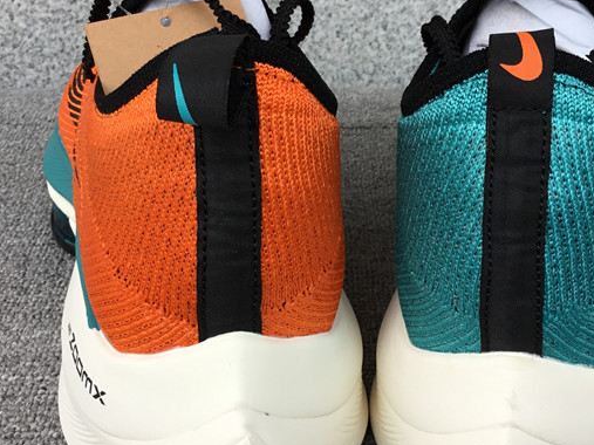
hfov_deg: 34.8
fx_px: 944
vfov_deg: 26.5
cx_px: 355
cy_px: 170
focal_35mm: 55
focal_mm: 3.3
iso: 25
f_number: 2.4
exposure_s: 1/105
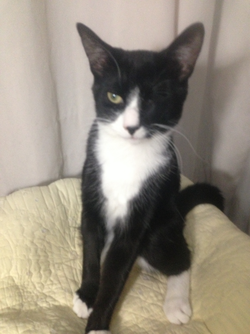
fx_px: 318
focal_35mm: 33
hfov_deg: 42.9
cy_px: 167
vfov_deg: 55.4
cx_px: 125
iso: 400
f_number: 2.4
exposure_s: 1/15
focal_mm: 4.13
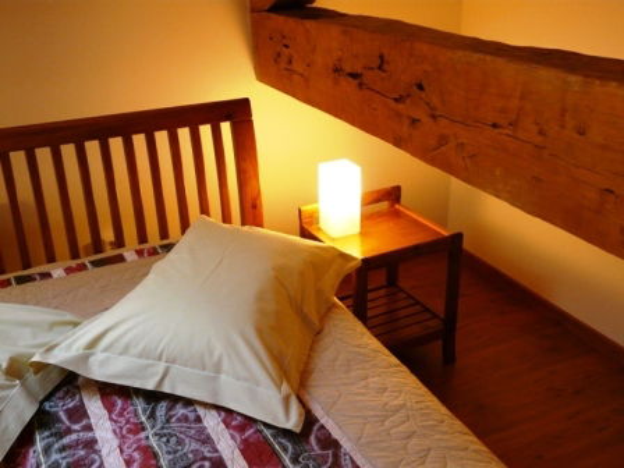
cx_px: 312
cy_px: 234
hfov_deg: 50.1
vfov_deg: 38.7
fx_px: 667
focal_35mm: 37
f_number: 2.8
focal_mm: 6.1
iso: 200
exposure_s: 1/25
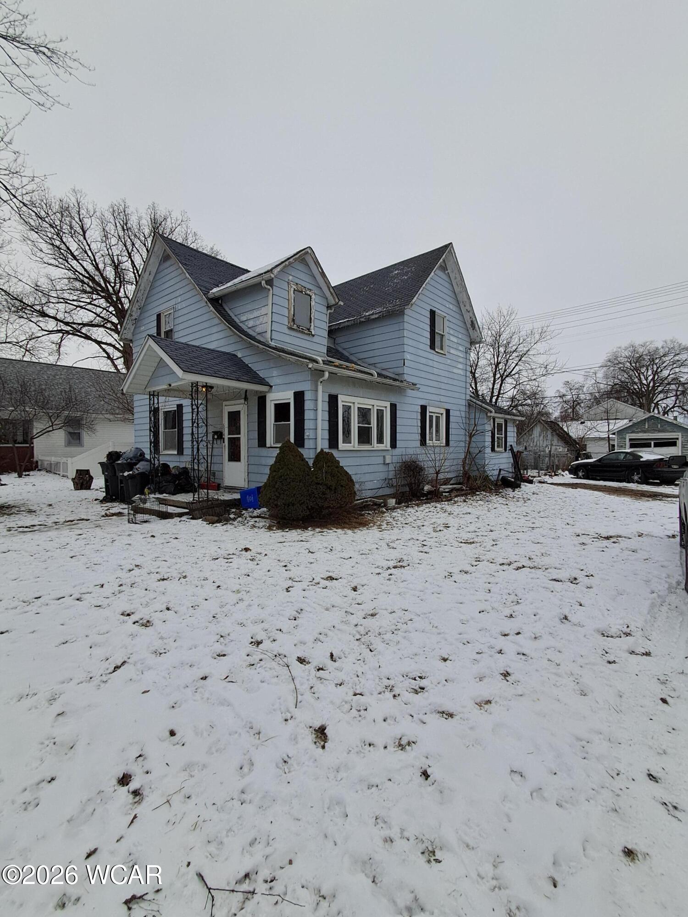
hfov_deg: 78.1
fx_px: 424
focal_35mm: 16
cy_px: 458
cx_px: 344
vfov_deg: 94.5
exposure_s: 1/308
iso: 40
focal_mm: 1.64
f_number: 2.2
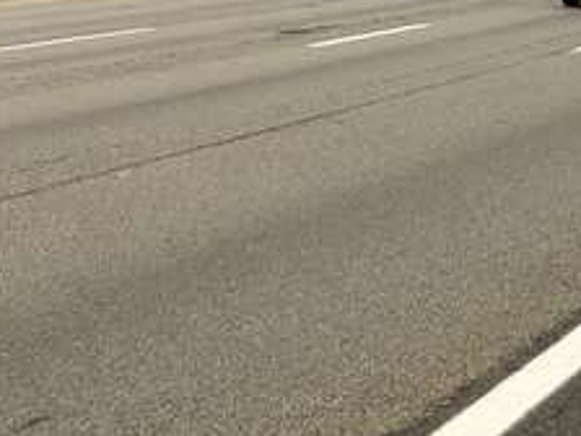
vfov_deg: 14.2
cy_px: -132
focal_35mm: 100
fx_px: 1678
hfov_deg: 19.2
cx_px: 550
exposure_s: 1/140
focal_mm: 4
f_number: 1.8
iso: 20
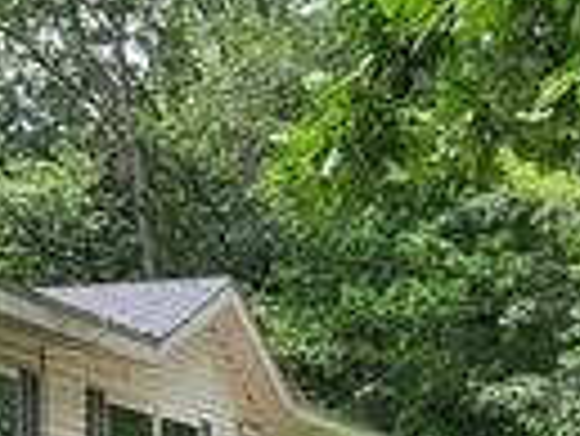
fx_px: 1727
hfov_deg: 17.9
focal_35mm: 103
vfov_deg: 14.2
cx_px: -153
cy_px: 400
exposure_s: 1/489
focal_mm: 2.2
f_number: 2.2
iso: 64
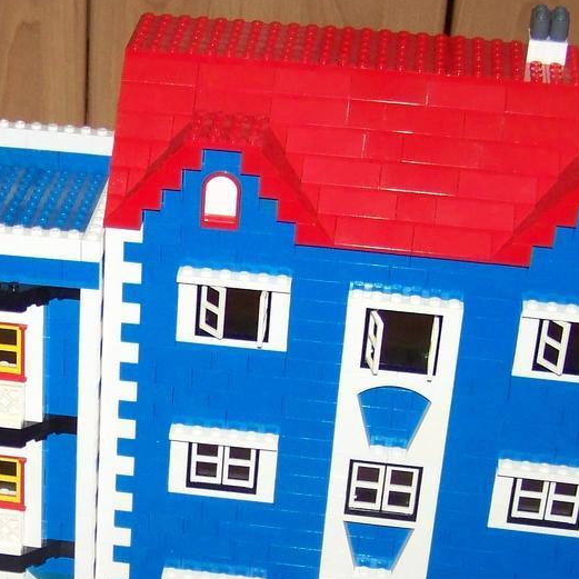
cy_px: 485
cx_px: -21
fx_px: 1873
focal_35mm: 99
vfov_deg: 17.4
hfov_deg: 17.1
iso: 200
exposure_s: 1/30
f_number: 2.8
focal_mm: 6.3
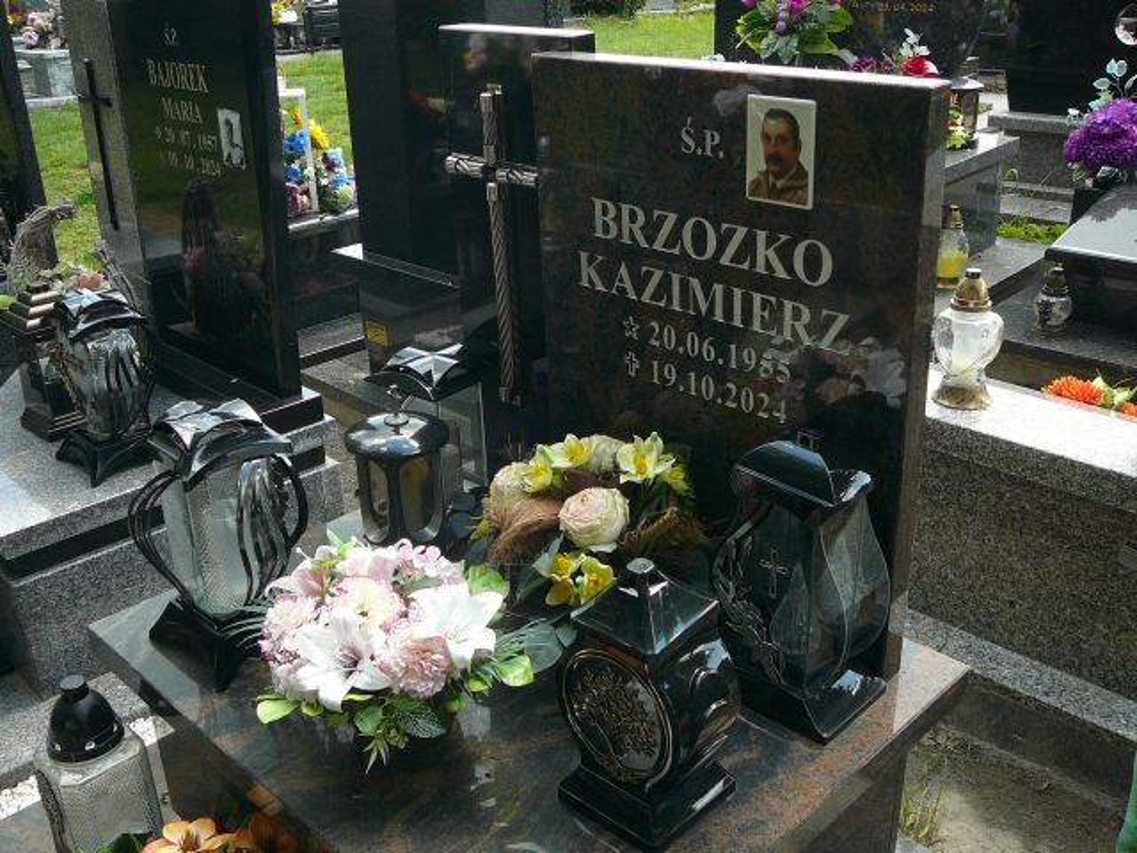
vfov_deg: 40.7
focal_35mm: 35
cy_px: 426
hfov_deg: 52.6
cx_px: 568
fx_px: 1150
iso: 80
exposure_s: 1/160
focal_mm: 5.2
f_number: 2.8
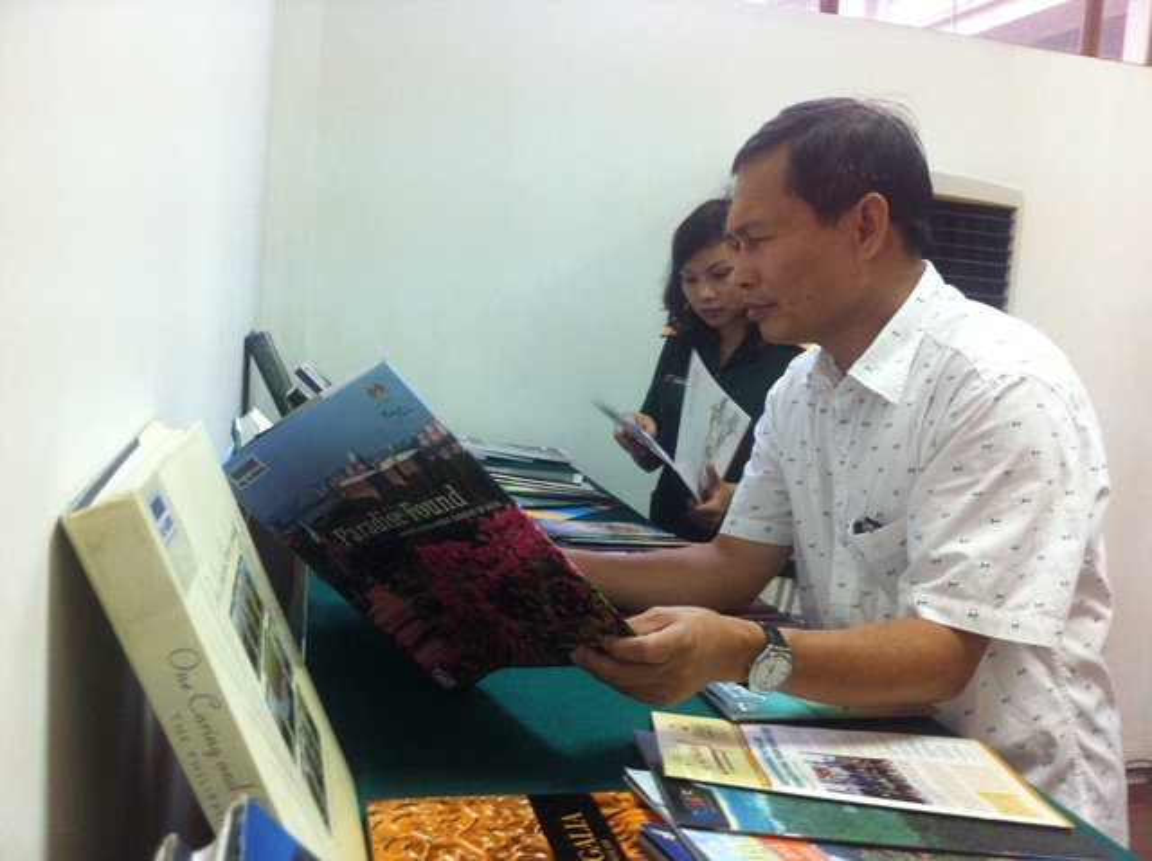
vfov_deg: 40.6
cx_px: 576
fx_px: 1163
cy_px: 430
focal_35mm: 35
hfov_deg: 52.7
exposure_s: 1/15
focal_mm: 3.85
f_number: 2.8
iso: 160
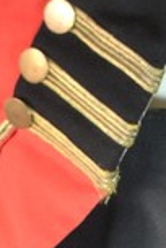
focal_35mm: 306
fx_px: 2116
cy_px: -62
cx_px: 179
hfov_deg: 4.5
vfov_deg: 6.7
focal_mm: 26
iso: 450
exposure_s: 1/15
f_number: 4.2
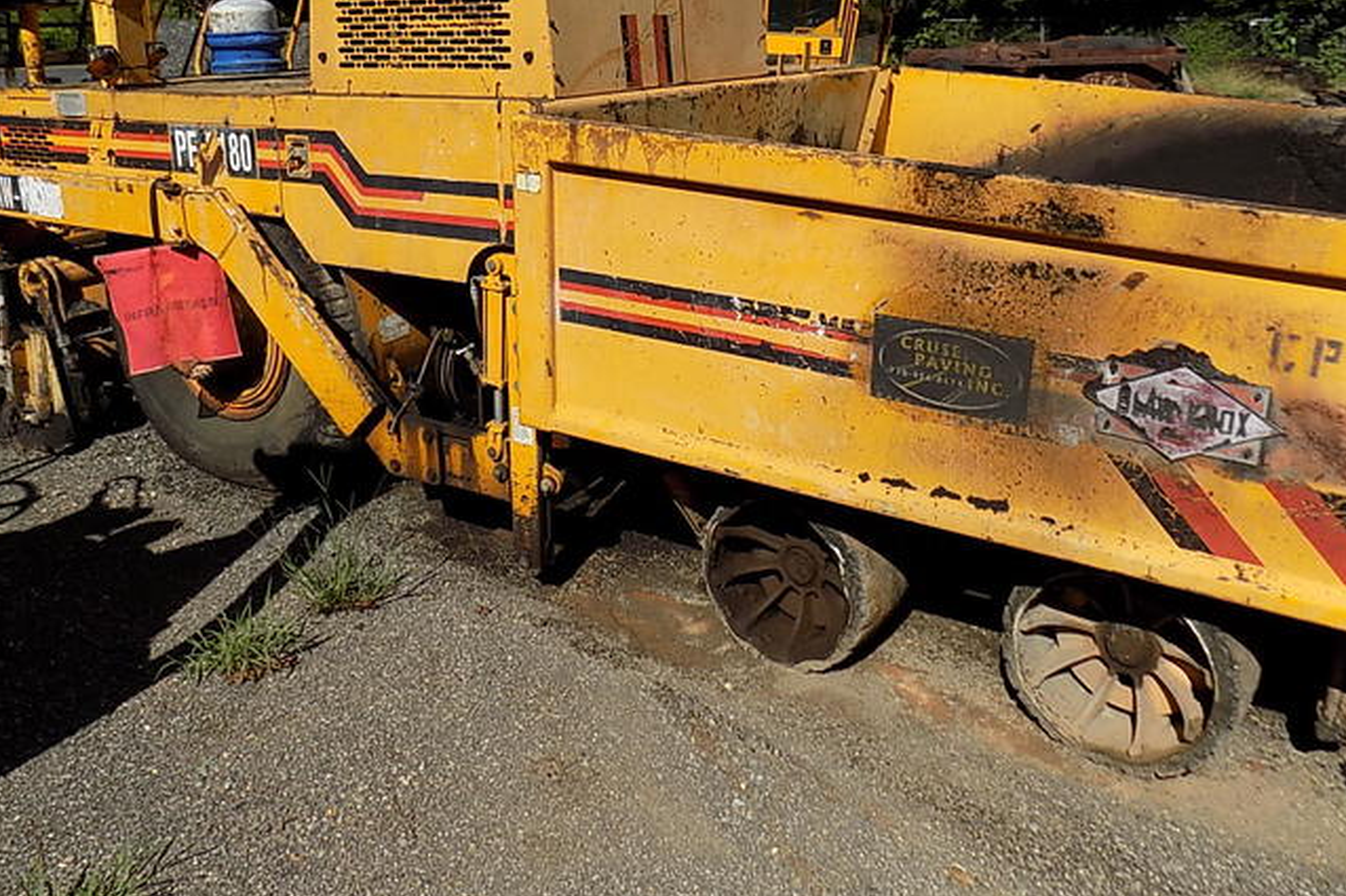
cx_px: 628
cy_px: 301
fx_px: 1084
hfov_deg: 63.6
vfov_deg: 44.3
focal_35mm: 29
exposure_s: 1/160
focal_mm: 4
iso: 80
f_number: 9.9
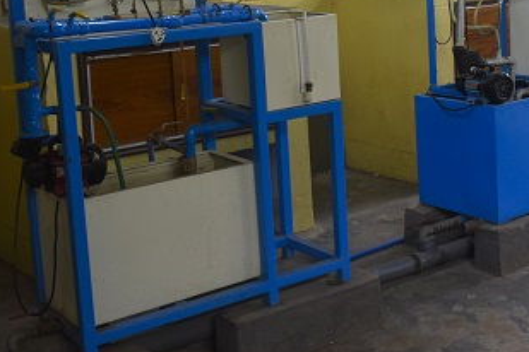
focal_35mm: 63
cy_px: 56
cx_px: 419
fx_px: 926
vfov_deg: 21.2
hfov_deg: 31.1
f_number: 4
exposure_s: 1/60
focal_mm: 18
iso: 640
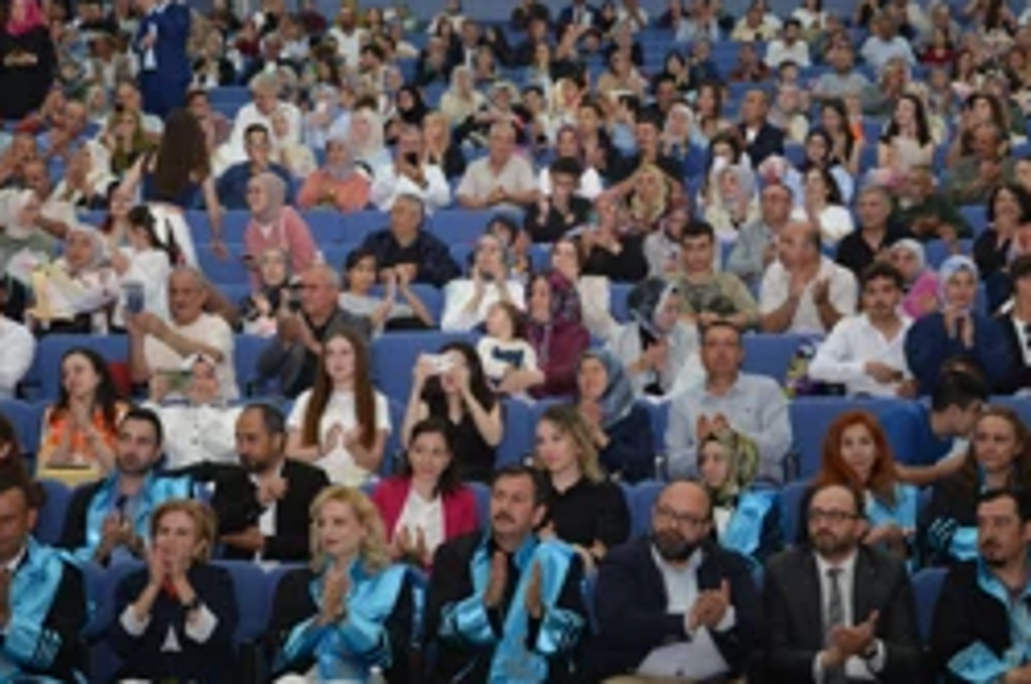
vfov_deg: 18.3
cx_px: 507
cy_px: 480
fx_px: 2117
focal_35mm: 74
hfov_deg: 27.4
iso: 800
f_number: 4
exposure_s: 1/60
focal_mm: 42
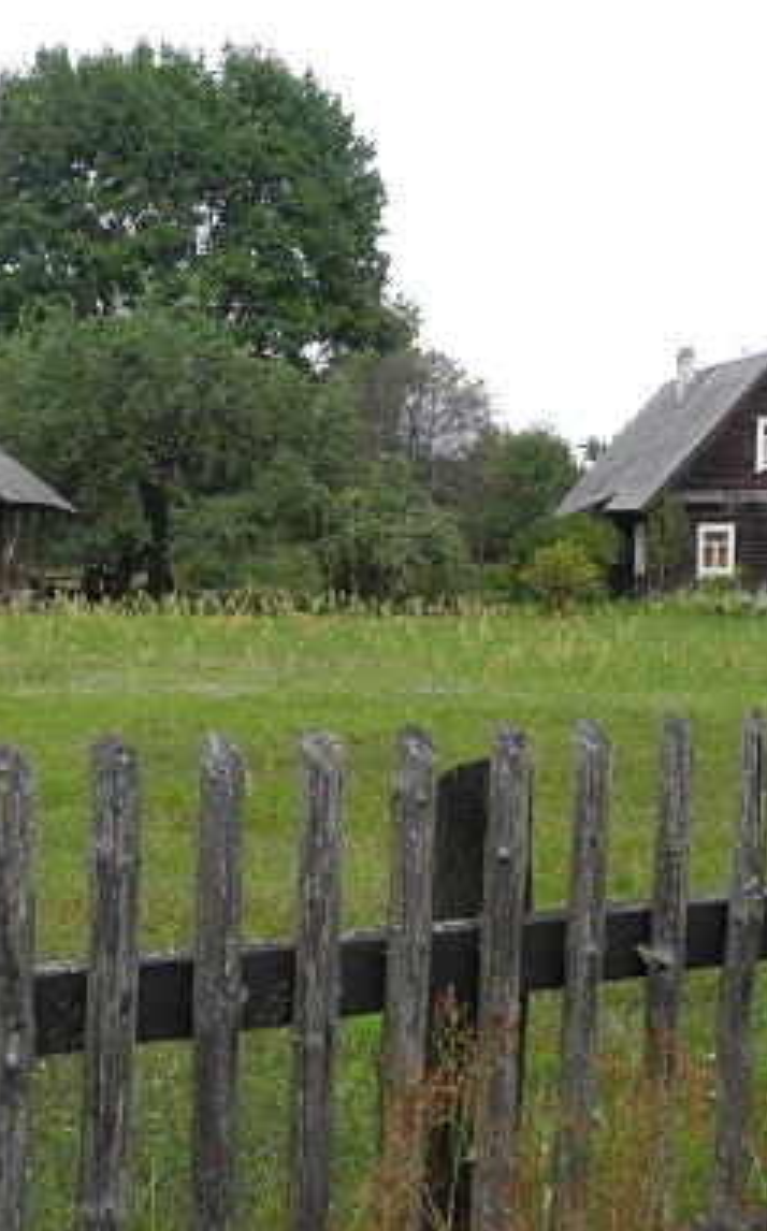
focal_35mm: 64
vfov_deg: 32.0
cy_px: 616
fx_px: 2145
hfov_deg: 20.3
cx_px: 329
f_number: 3.2
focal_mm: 9.7
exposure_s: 1/400
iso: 100
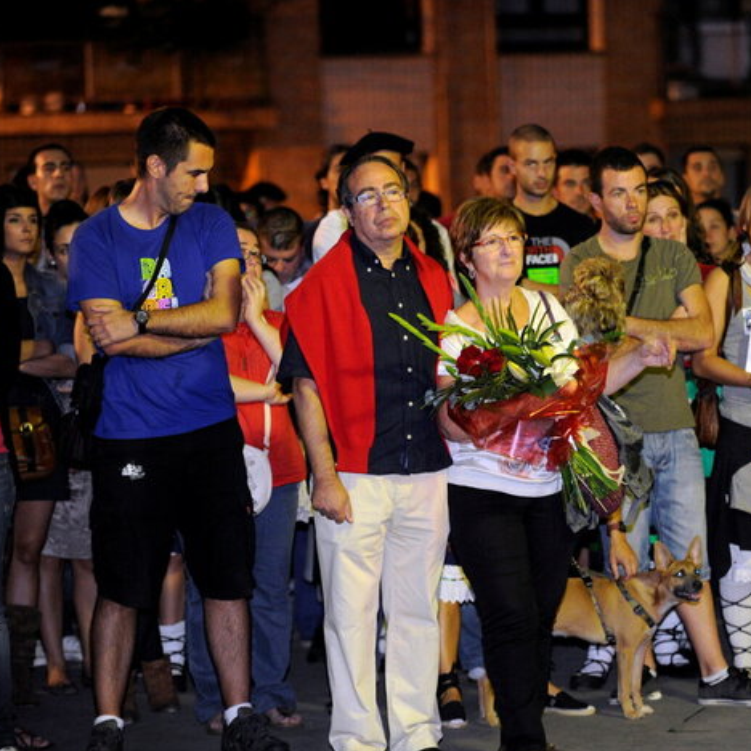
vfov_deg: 11.4
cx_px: 558
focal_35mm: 153
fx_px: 3755
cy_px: 387
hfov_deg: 11.4
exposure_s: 1/60
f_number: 2.8
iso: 4000
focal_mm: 116
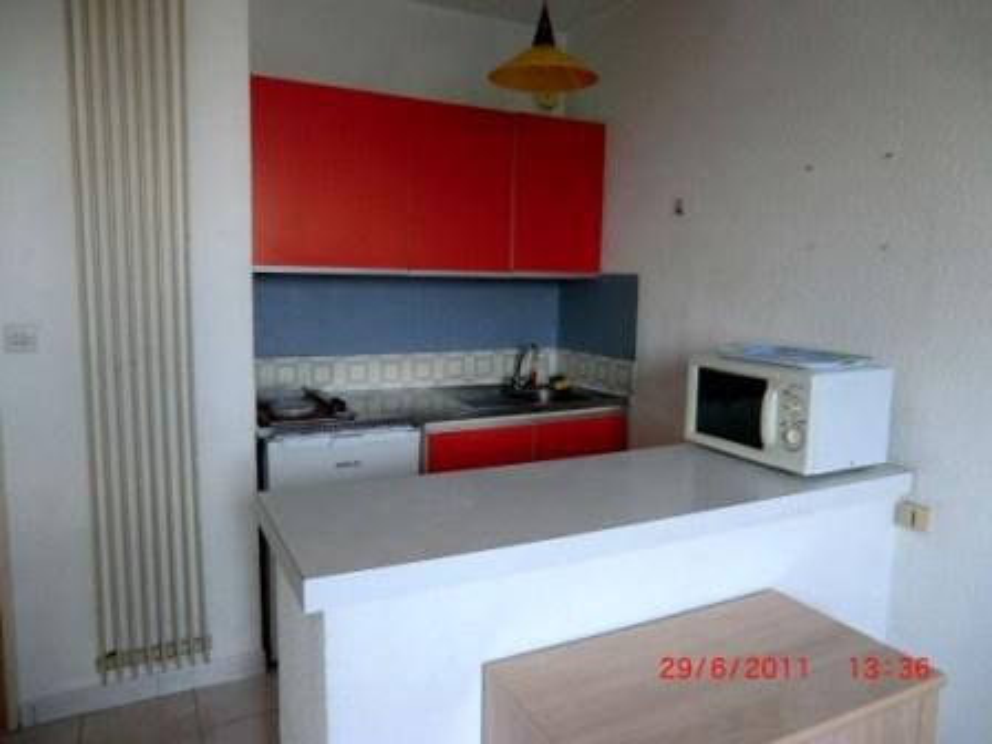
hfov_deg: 71.6
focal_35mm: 24
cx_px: 496
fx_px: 688
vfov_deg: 56.8
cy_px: 372
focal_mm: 4.3
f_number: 3.2
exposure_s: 1/60
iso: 200
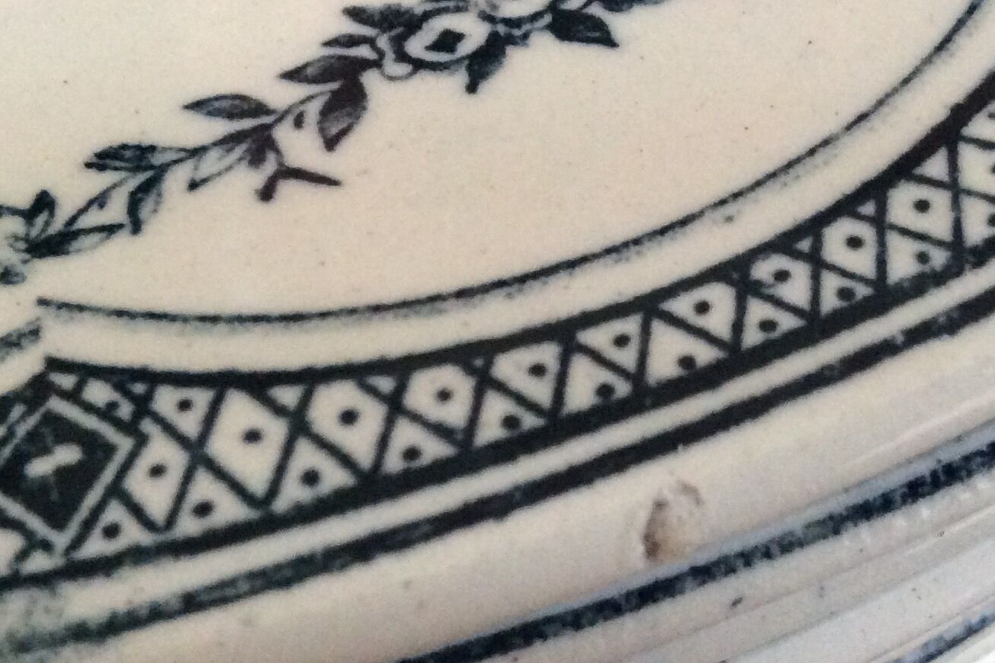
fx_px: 1824
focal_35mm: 66
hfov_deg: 30.5
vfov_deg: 20.6
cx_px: 573
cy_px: 251
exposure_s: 1/25
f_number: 2.4
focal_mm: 3.3
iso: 250
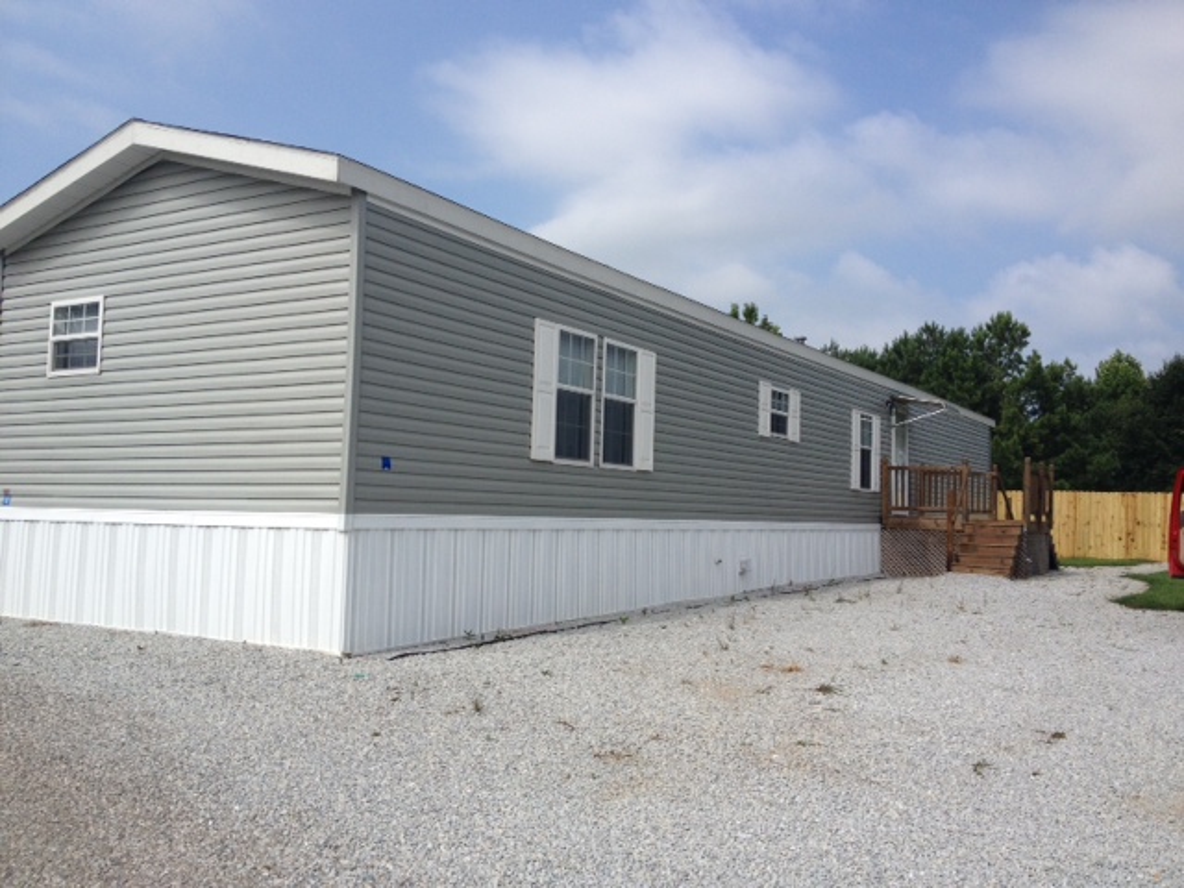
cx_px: 592
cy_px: 444
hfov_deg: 52.6
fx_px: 1197
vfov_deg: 40.7
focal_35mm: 35
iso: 50
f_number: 2.4
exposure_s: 1/2304
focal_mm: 4.28
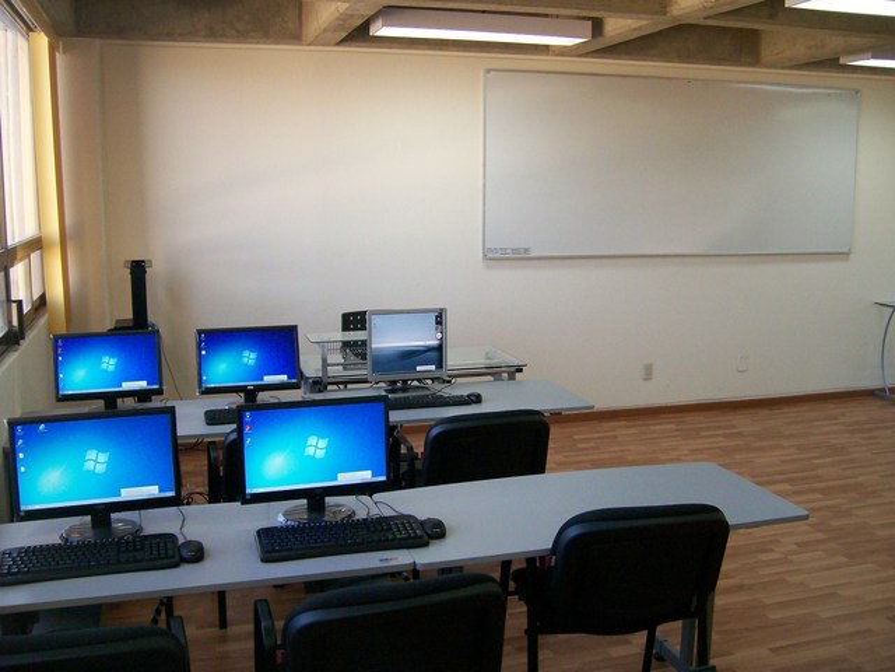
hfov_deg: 52.6
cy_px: 336
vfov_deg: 40.7
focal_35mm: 35
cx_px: 448
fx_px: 905
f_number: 2.8
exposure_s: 1/64
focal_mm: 5.8
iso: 200
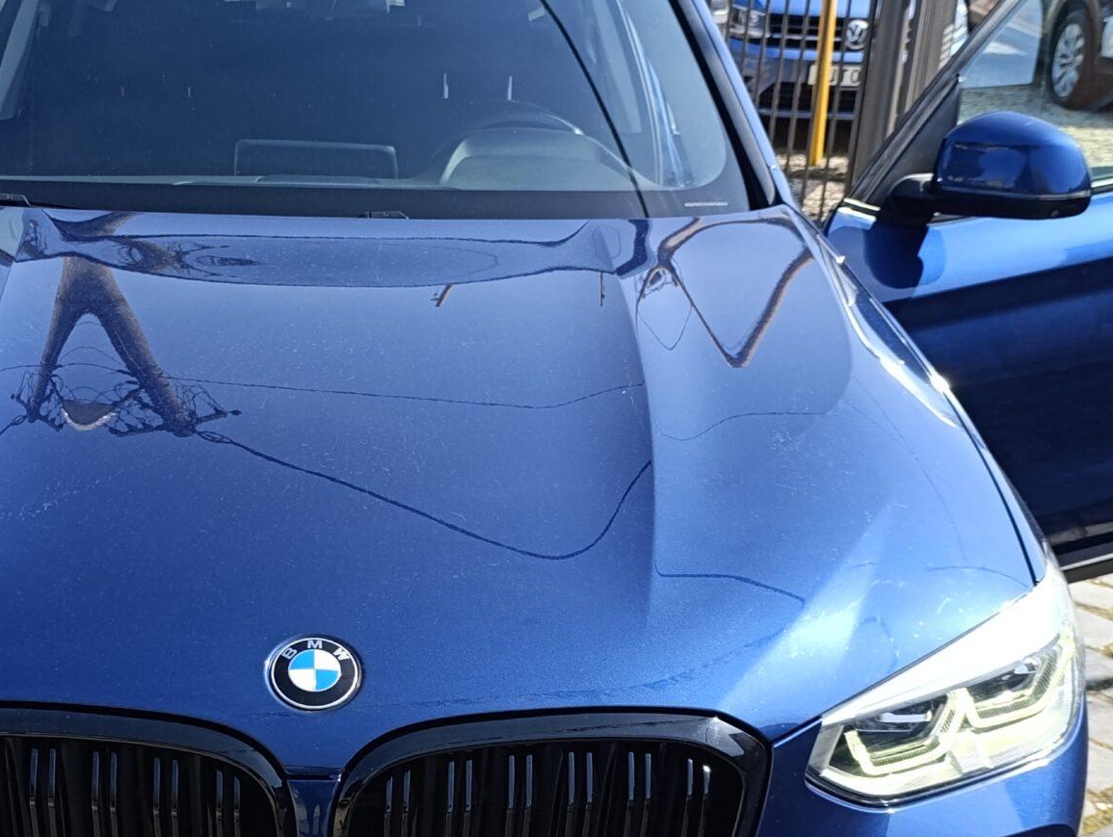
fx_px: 1642
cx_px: 358
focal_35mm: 51
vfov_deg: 28.2
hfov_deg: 37.0
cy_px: 637
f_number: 1.6
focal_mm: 6.14
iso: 50
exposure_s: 1/296
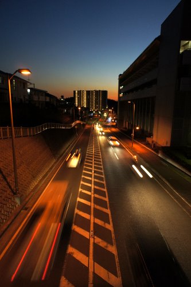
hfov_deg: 53.1
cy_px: 144
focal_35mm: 24
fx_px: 191
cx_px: 96
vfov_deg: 73.8
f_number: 5.6
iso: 400
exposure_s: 1/3
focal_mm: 16
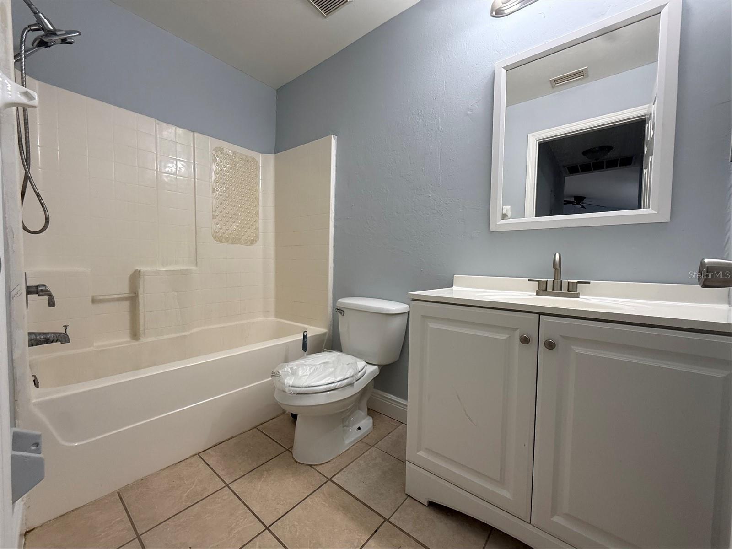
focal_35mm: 14
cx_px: 366
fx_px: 296
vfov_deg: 85.7
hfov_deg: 102.1
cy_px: 274
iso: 160
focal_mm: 2.22
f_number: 2.2
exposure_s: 1/120
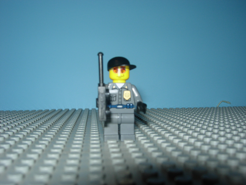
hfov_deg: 49.0
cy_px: 92
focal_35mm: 38
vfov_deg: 37.7
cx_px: 123
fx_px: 270
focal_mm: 7.8
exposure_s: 1/64
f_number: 4.8
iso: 79
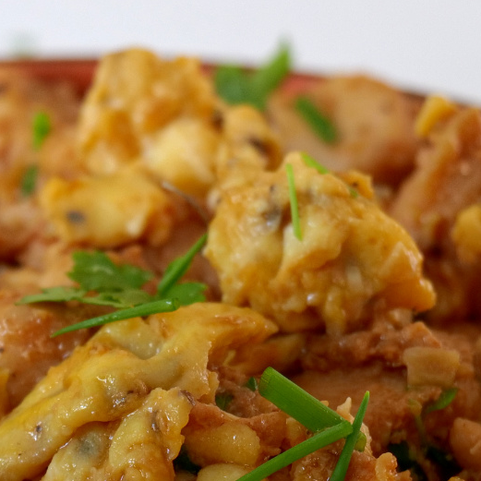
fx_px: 2956
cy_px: 464
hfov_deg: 9.3
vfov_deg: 9.3
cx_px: 47
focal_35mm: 188
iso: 1600
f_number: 7.1
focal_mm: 60
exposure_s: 1/100
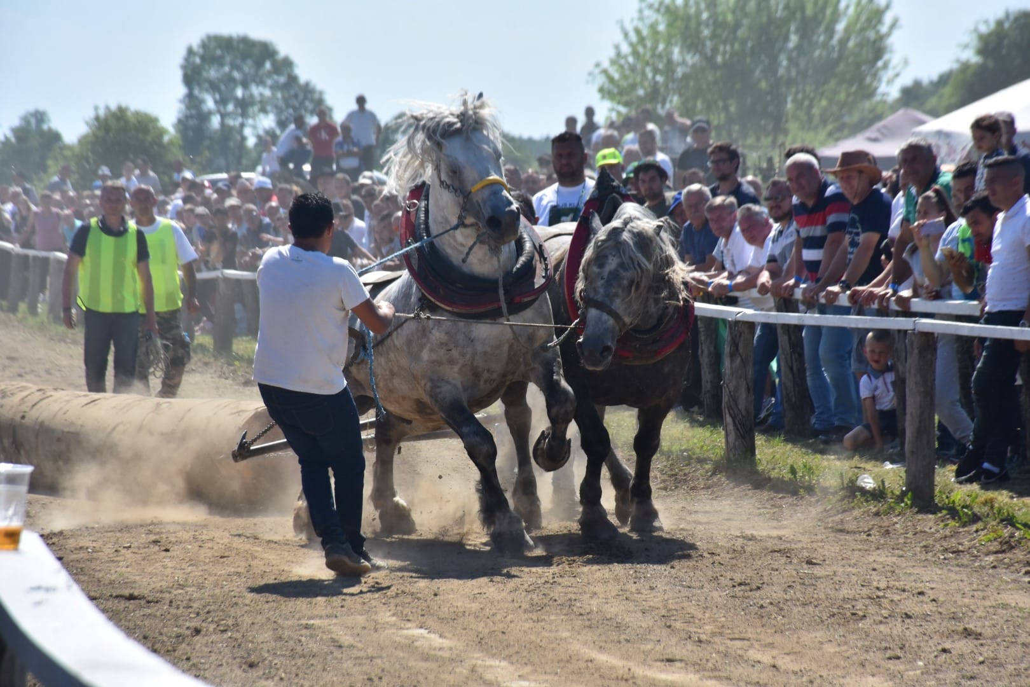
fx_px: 6008
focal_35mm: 210
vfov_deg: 6.5
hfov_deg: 9.8
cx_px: 515
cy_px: 344
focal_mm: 140
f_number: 9
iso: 500
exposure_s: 1/1250
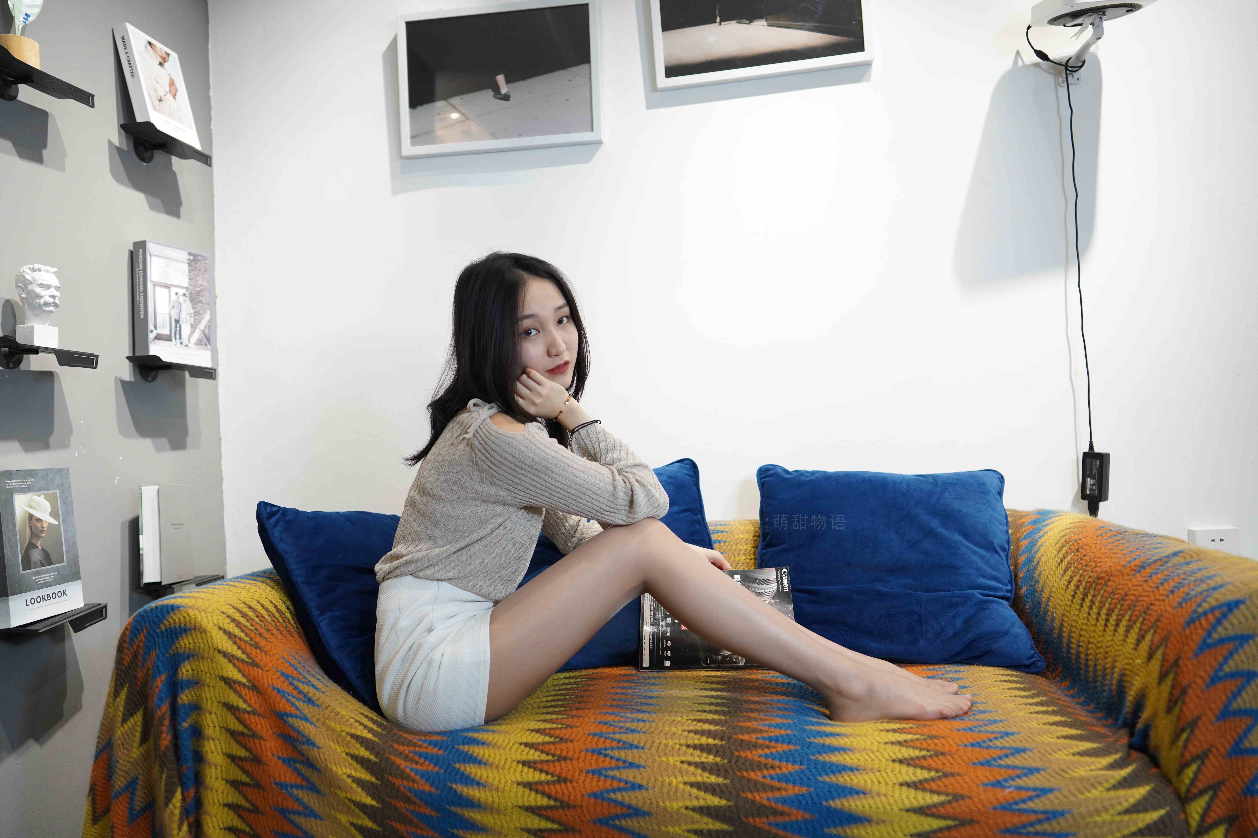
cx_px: 629
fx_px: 839
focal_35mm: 24
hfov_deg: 73.7
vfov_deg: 53.1
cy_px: 419
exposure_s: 1/640
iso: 800
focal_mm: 24
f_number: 2
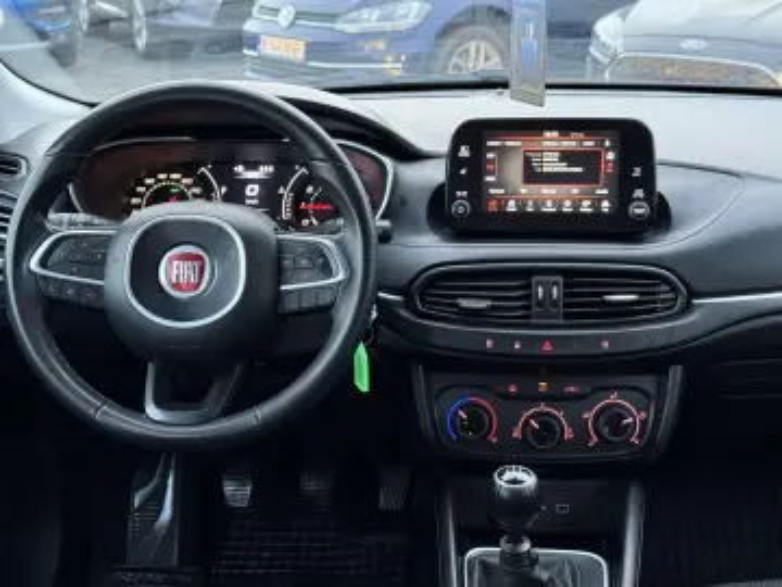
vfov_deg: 30.3
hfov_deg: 39.7
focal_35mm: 48
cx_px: 391
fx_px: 1084
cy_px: 294
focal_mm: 6.76
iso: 400
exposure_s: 1/39
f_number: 1.78
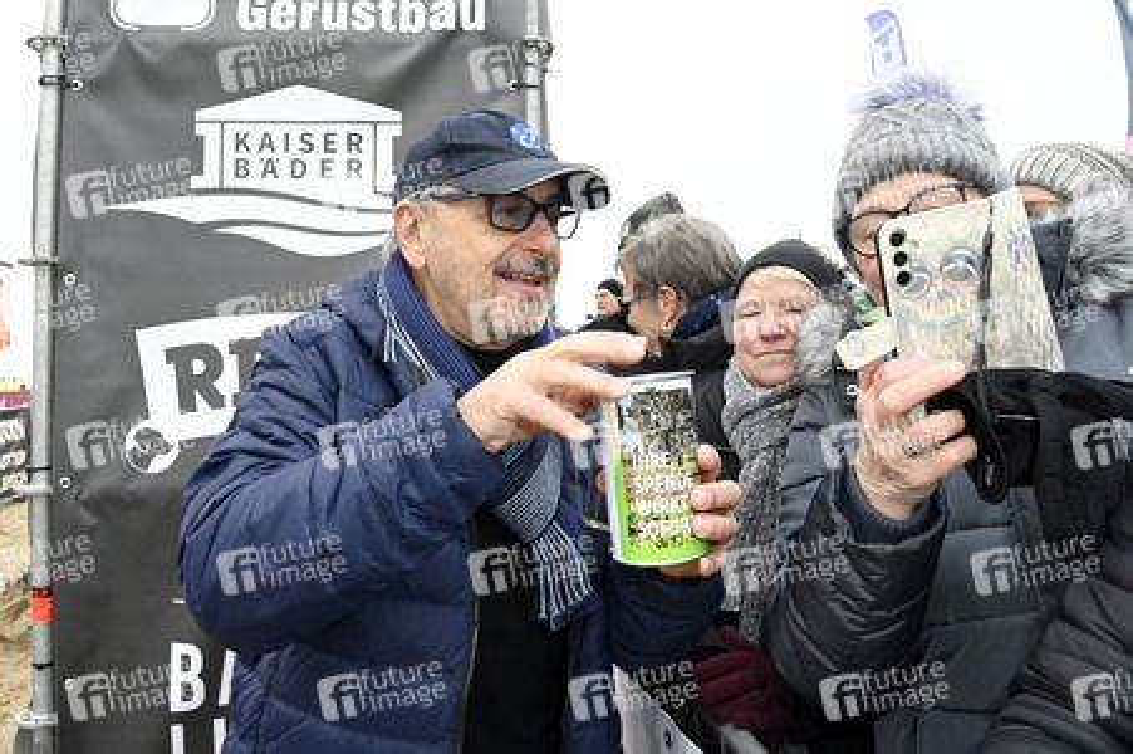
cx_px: 566
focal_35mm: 24
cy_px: 377
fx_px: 755
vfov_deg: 53.1
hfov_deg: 73.8
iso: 1000
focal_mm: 24
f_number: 10
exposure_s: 1/160
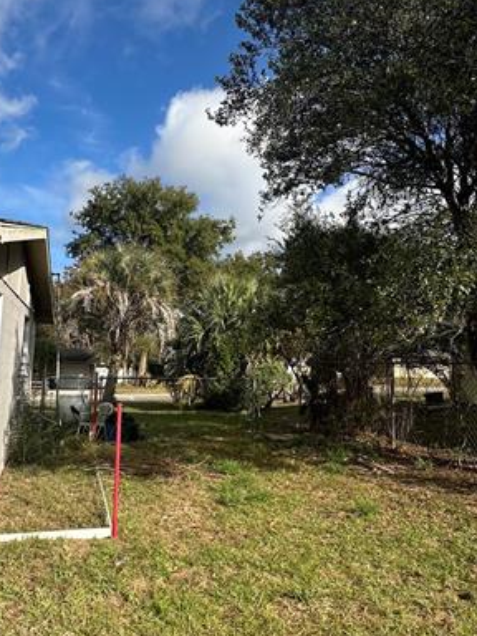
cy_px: 326
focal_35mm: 28
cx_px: 187
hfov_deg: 49.4
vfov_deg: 63.4
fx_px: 514
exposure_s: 1/1642
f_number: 2.2
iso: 50
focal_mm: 2.22
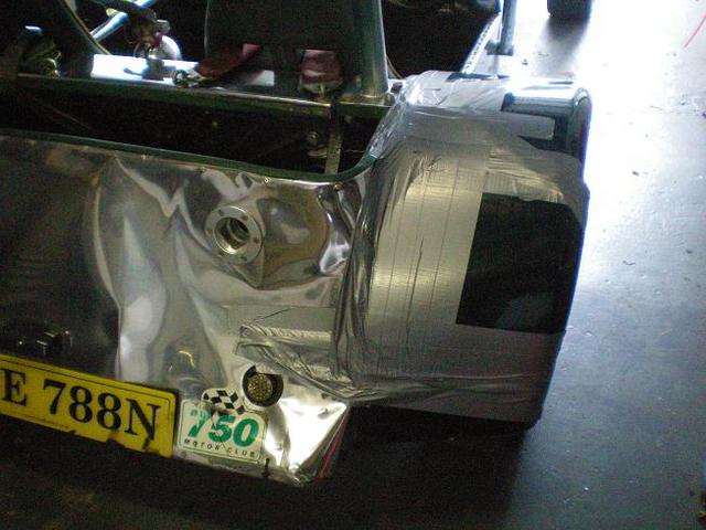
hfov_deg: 49.0
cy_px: 265
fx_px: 775
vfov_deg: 37.7
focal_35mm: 38
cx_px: 353
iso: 640
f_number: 3.1
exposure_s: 1/60
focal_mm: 6.3
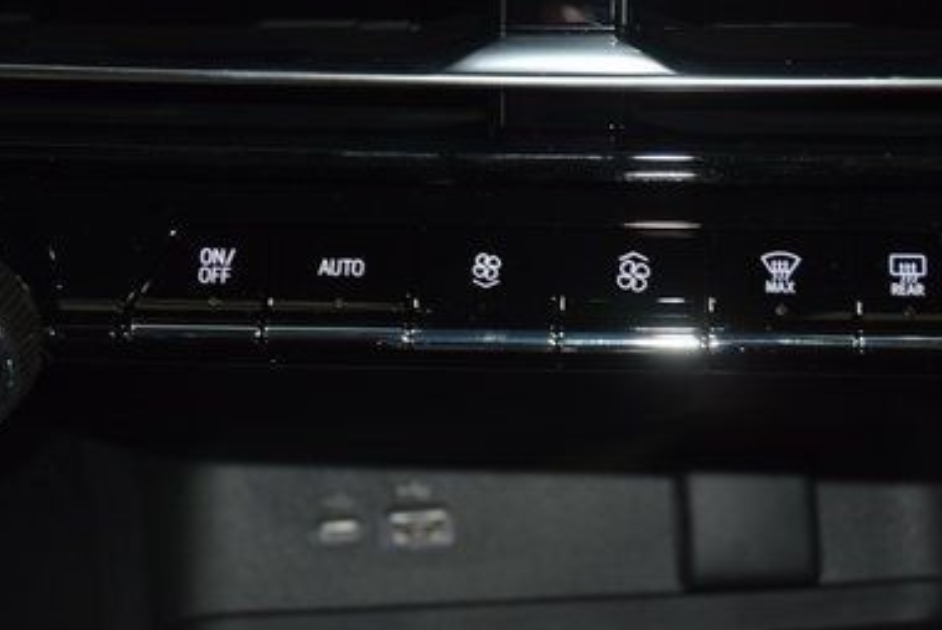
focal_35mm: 96
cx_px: 545
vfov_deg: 14.3
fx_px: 2514
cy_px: 249
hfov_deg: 21.2
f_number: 4.2
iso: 560
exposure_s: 1/13
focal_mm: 38
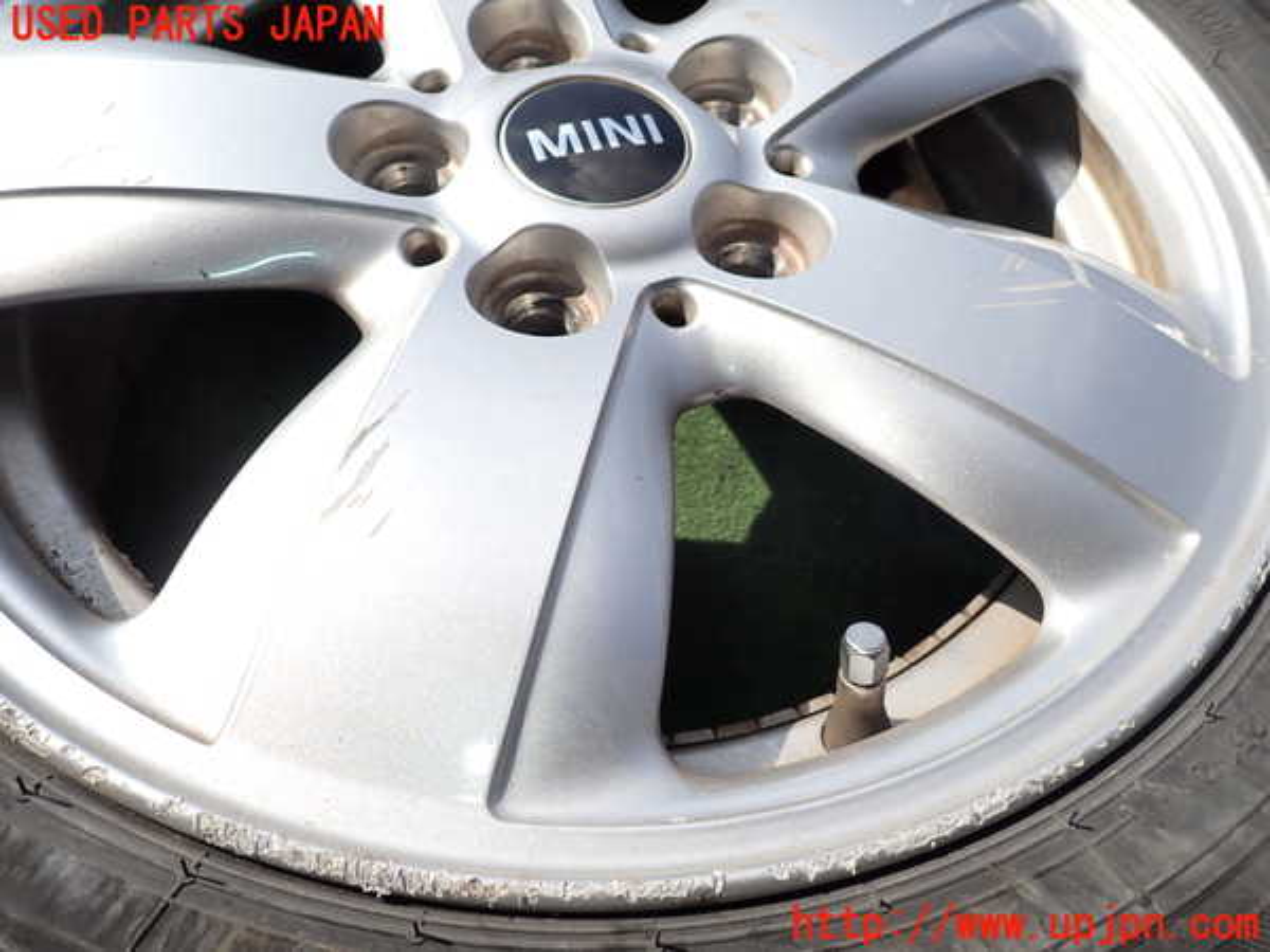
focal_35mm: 25
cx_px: 635
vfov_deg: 54.9
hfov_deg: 69.4
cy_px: 476
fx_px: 917
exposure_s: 1/200
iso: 100
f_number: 8
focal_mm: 4.5
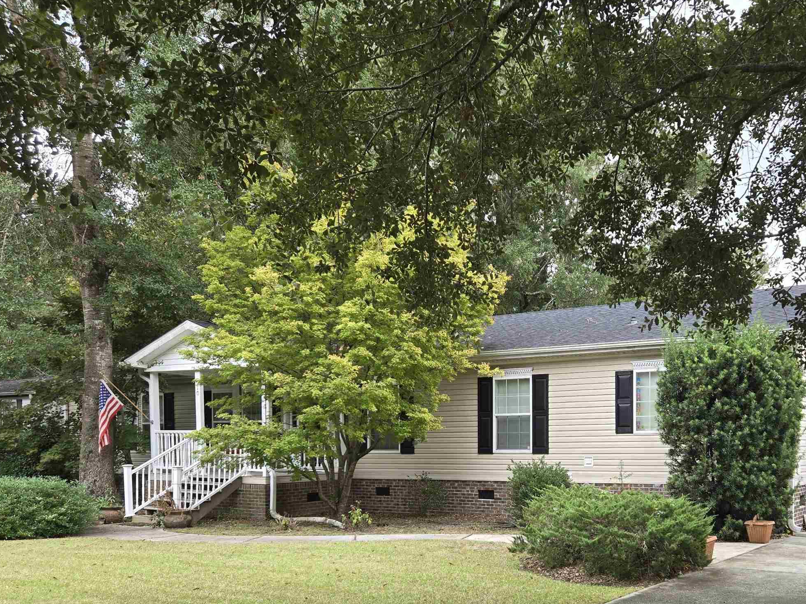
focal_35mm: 36
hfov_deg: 50.2
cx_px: 552
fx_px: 838
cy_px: 468
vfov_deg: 38.4
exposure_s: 1/181
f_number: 1.8
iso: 25
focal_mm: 5.4
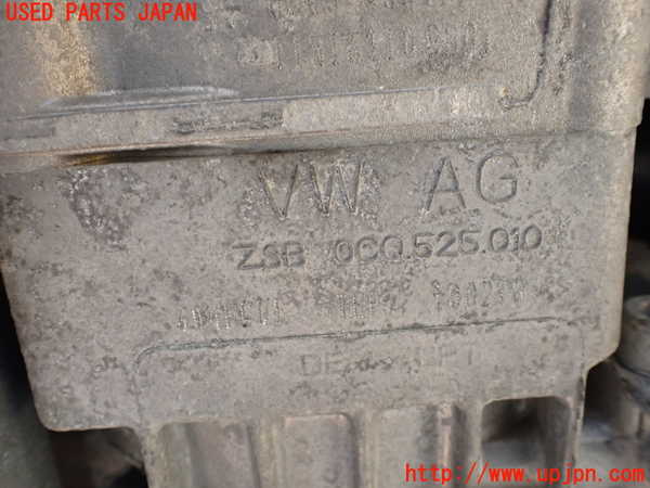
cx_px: 325
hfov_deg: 60.0
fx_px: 563
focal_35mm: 30
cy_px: 244
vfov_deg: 46.8
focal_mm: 5.4
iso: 400
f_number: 2.3
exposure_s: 1/125
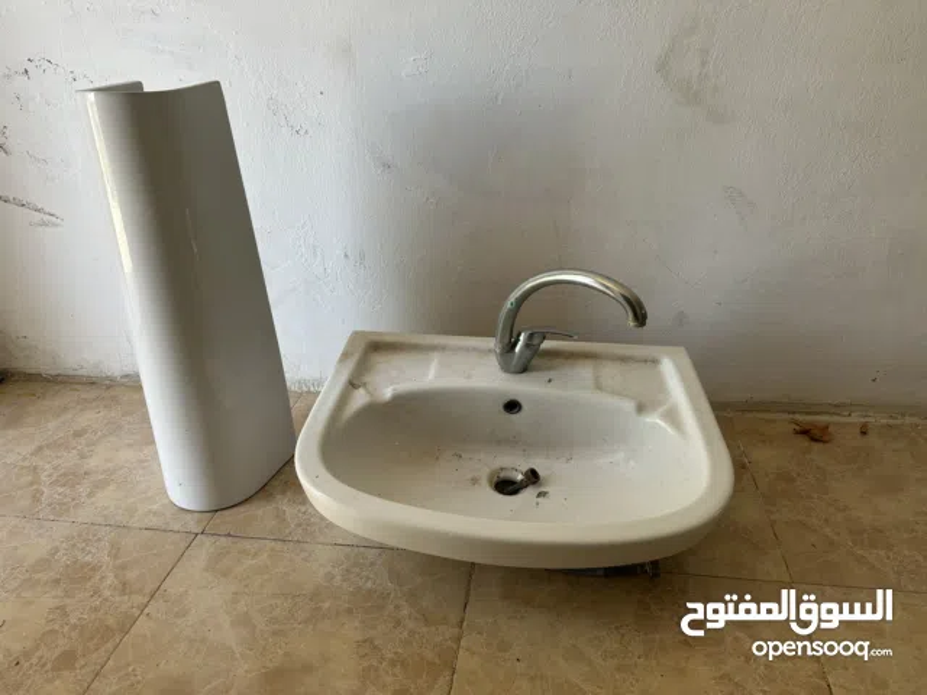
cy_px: 348
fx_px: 643
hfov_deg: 71.6
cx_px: 464
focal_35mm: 24
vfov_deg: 56.8
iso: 50
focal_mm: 6.86
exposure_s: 1/121
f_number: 1.78
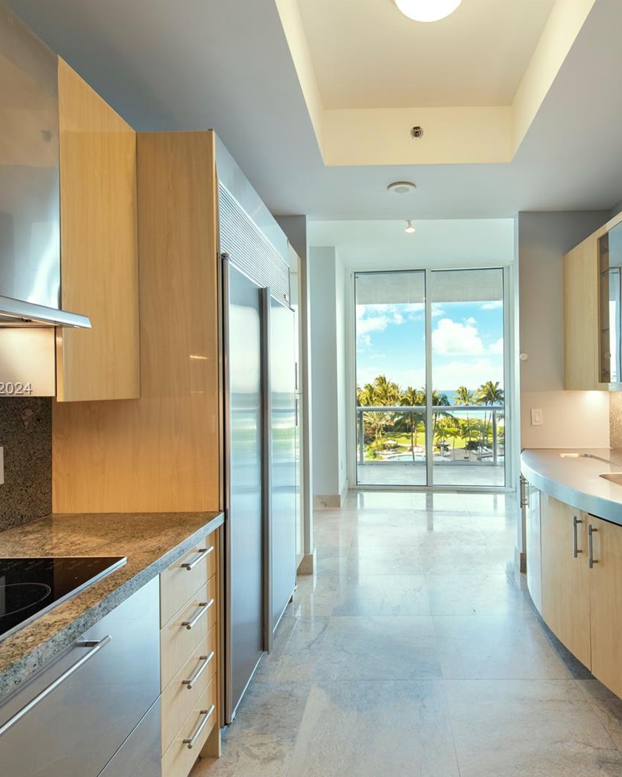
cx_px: 387
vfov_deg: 80.4
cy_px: 390
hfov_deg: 67.1
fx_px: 460
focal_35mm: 20
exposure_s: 1/25
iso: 100
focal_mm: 14
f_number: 9
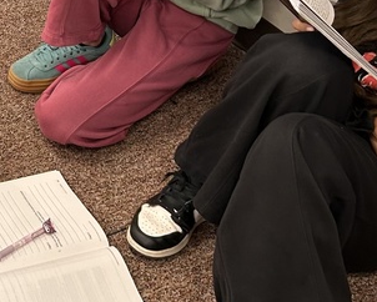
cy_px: -6
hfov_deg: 20.2
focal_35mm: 86
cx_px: -122
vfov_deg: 17.4
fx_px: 960
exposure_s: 1/67
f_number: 1.5
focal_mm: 5.7
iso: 125
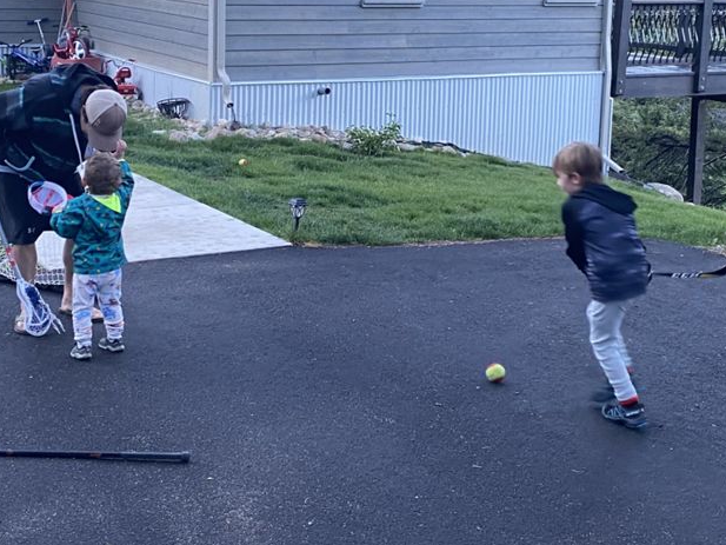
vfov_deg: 24.6
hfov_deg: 32.7
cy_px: 153
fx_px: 1238
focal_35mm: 59
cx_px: 359
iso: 125
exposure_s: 1/60
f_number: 1.8
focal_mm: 4.25
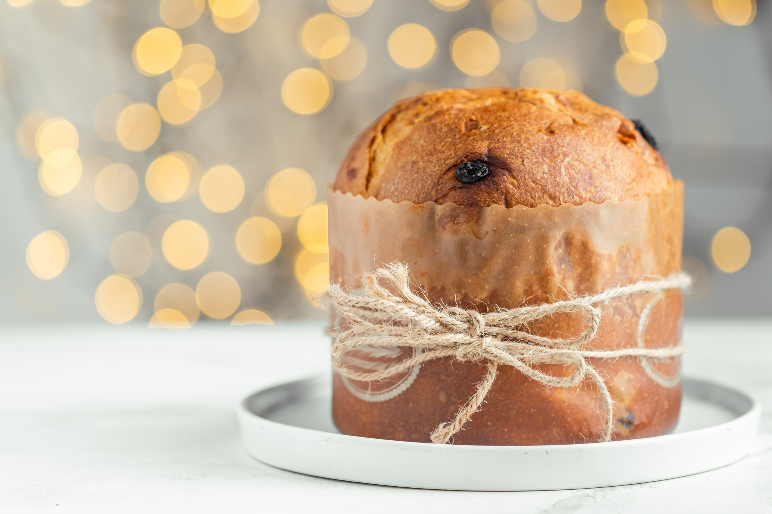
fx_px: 3216
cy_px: 257
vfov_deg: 9.1
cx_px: 386
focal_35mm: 150
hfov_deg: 13.7
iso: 160
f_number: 2.8
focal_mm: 100
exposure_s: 1/125
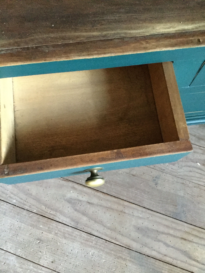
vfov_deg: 58.4
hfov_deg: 45.4
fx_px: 245
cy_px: 136
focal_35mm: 31
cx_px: 102
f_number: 2.4
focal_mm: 3.3
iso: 640
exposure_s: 1/17
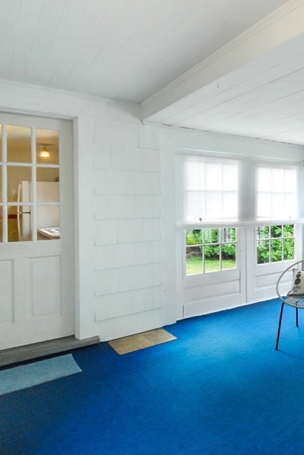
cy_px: 229
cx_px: 334
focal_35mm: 25
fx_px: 317
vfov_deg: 71.5
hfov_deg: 41.1
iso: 640
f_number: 5
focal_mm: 10
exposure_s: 1/40
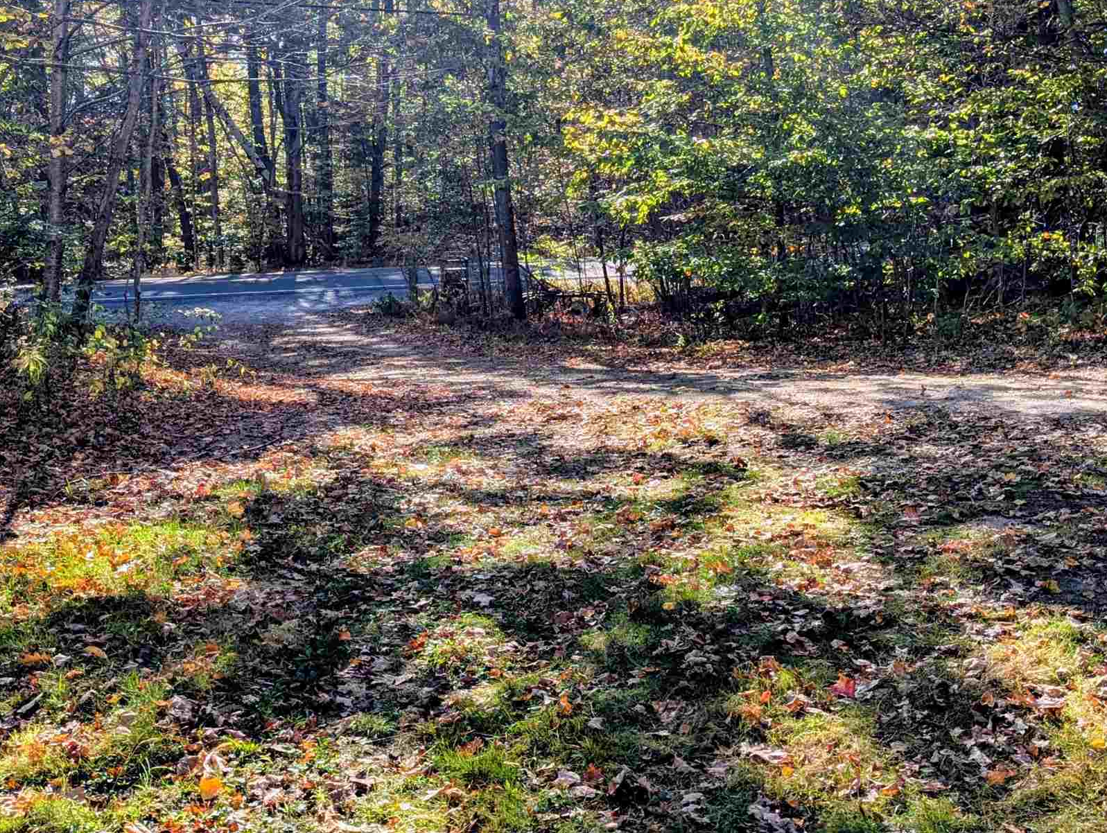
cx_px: 612
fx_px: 1473
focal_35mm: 46
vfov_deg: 31.3
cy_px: 257
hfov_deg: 41.1
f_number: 1.85
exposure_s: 1/699
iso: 42
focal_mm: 6.81
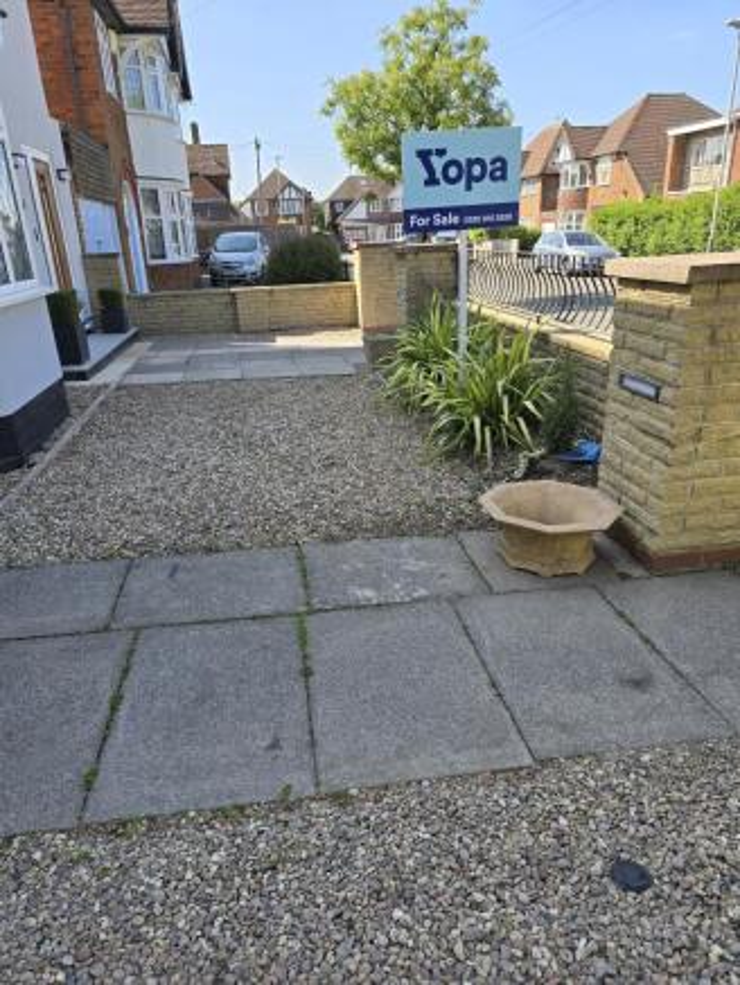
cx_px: 370
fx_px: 655
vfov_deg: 73.9
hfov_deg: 58.9
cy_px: 492
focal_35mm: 23
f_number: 1.7
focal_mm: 6.3
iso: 12
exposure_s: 1/364
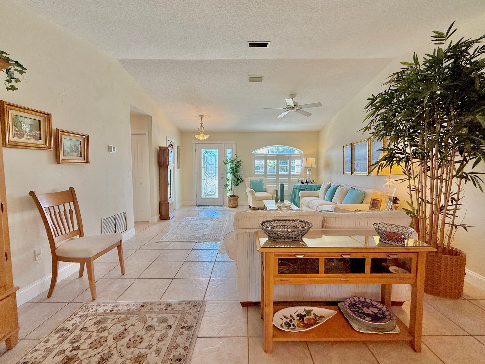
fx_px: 210
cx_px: 247
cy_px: 181
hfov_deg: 98.2
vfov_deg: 81.8
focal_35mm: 15
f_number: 2.2
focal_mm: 2.22
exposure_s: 1/120
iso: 100
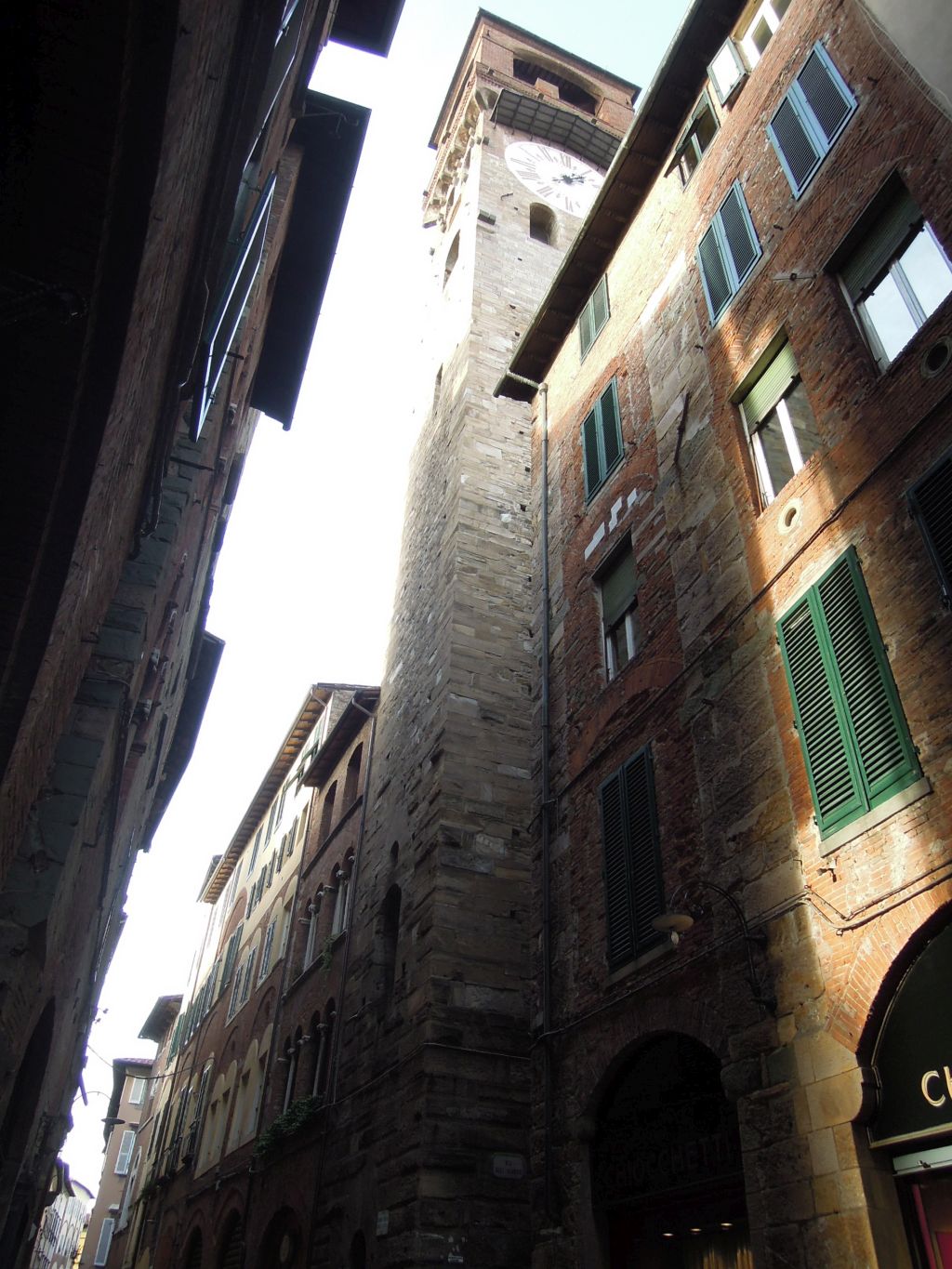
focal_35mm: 24
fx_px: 880
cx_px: 476
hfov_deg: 56.8
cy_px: 634
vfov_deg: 71.6
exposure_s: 1/200
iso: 160
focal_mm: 4.3
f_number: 2.8
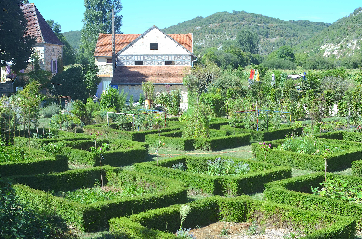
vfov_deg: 25.6
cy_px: 120
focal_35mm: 52
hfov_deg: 37.9
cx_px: 181
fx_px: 527
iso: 200
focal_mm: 35
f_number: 5
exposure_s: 1/640
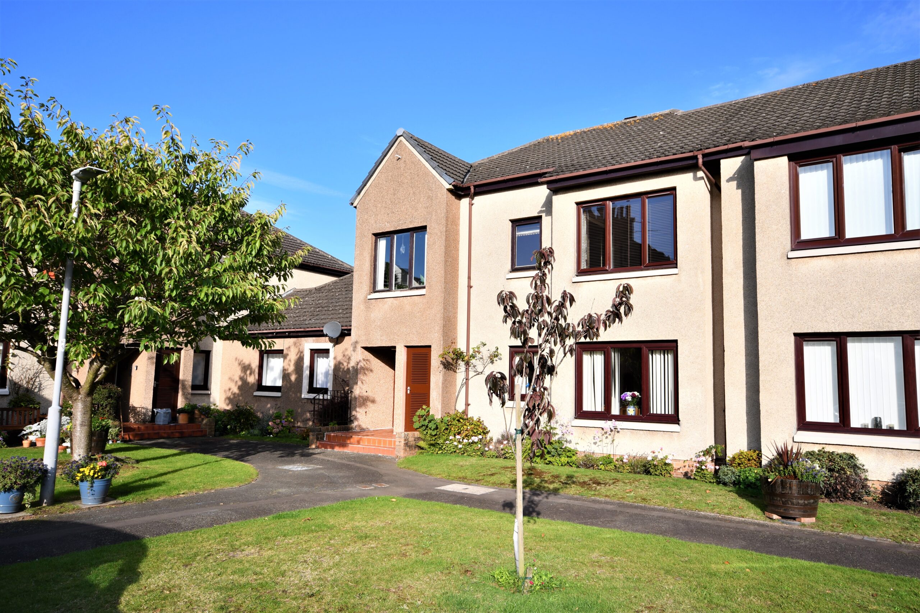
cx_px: 460
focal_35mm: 27
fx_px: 690
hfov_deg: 67.4
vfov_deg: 47.9
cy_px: 306
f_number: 7.1
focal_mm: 18
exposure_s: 1/250
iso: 100
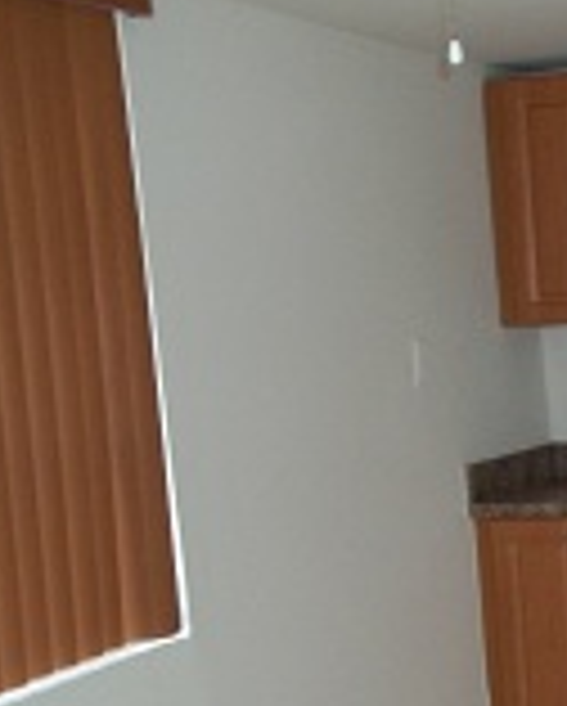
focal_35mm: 82
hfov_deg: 17.1
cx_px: 832
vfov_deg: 22.9
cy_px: 558
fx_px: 1717
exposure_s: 1/60
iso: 160
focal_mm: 5.9
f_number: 3.3
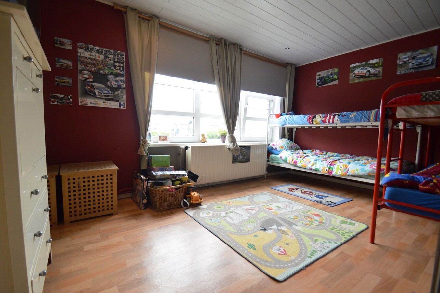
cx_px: 220
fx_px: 202
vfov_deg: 72.0
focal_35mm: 16
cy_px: 146
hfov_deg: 95.0
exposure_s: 1/60
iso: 400
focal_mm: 11
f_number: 4
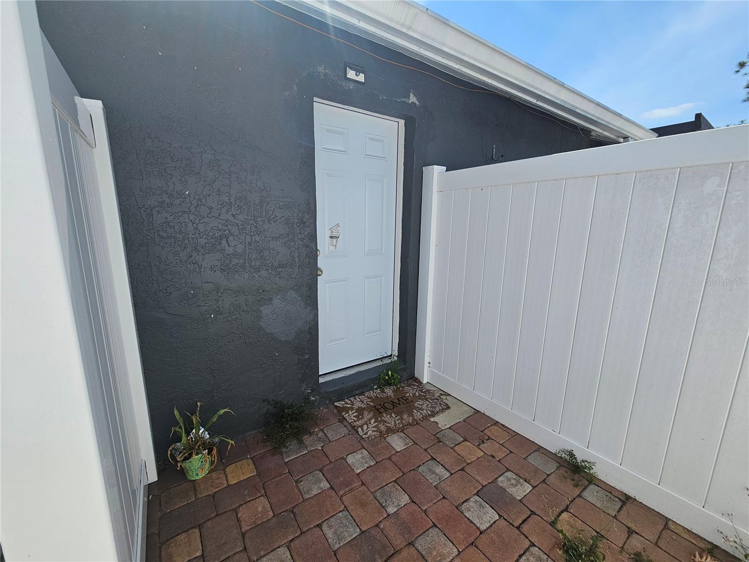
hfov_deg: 106.2
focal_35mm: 13
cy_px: 281
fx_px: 281
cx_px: 374
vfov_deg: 89.9
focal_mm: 2.2
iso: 50
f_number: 2.2
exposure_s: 1/2157
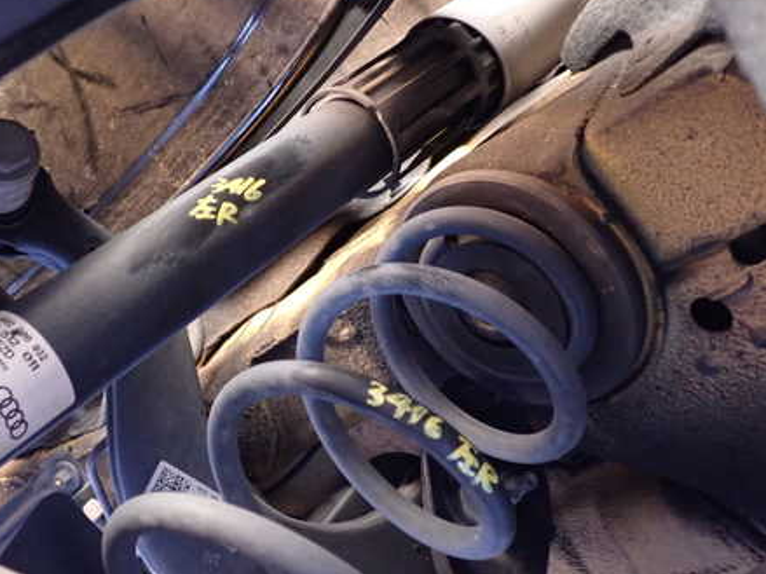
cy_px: 227
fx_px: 907
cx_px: 244
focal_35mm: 41
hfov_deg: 45.0
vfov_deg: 35.0
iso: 800
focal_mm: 5.4
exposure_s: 1/20
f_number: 2.3
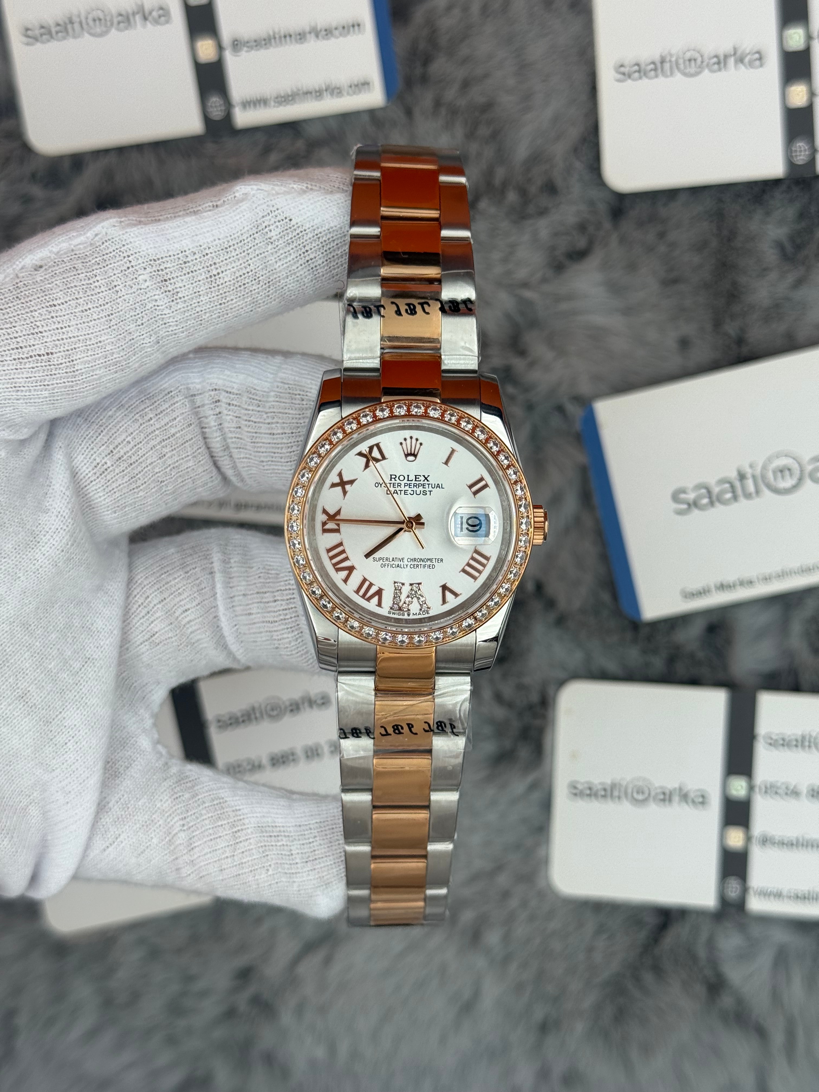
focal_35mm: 48
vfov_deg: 39.7
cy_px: 546
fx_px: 1514
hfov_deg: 30.3
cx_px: 410
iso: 64
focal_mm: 6.76
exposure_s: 1/1027
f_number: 1.78
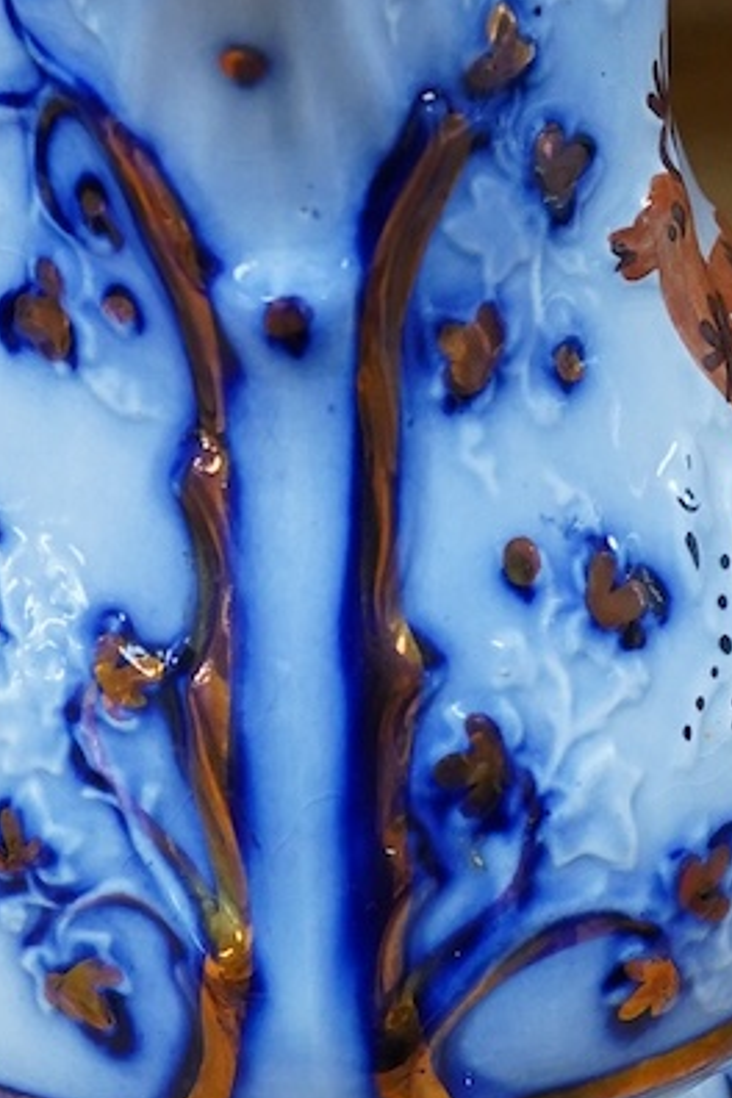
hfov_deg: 10.7
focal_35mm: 128
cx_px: 383
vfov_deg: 16.0
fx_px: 3904
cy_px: 306
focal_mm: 30
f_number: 9
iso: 2500
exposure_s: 1/160
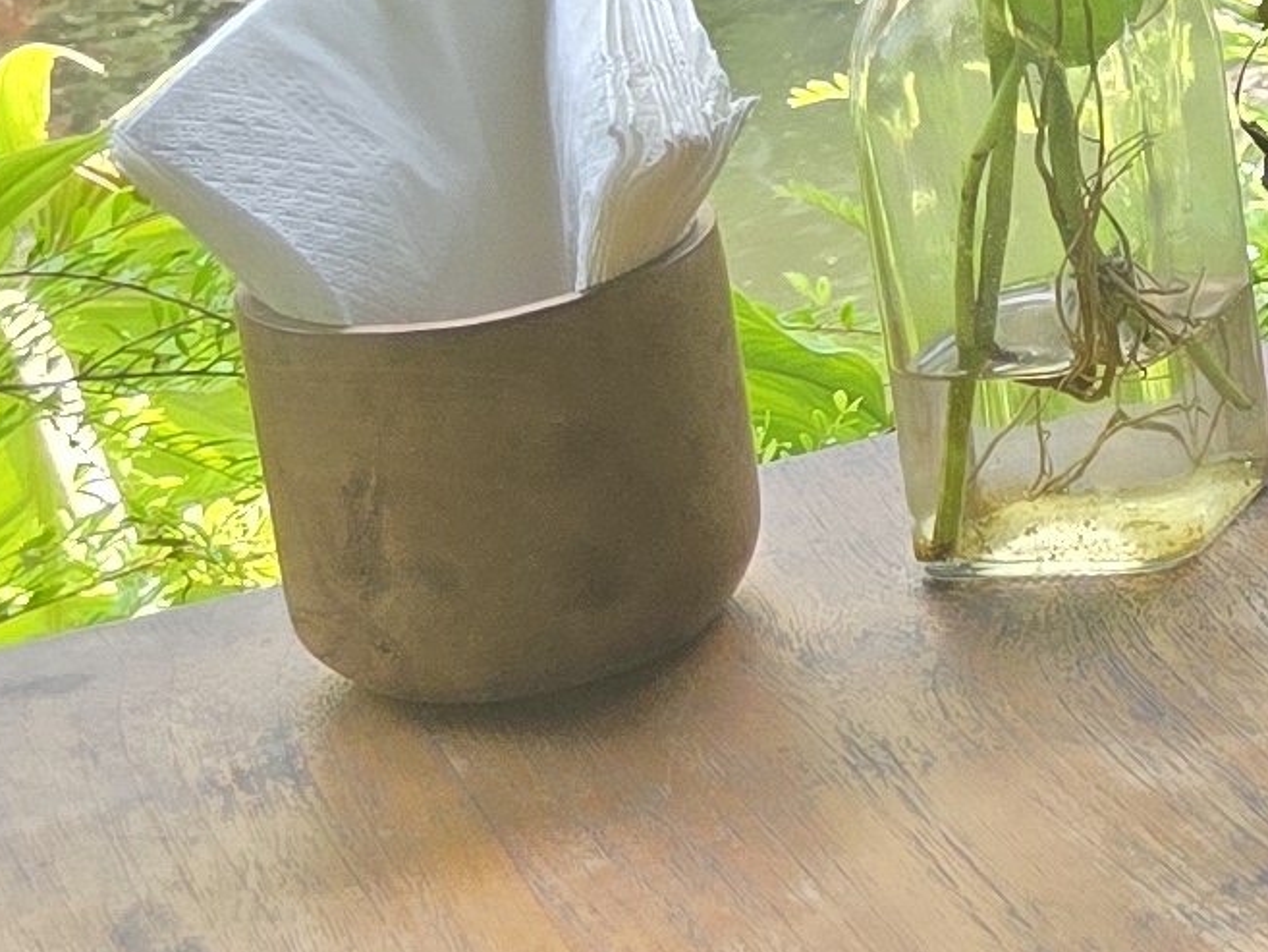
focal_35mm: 140
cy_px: -322
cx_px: 3771
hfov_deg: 10.3
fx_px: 5129
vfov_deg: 10.4
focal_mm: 6.3
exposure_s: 1/180
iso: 80
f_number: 1.7
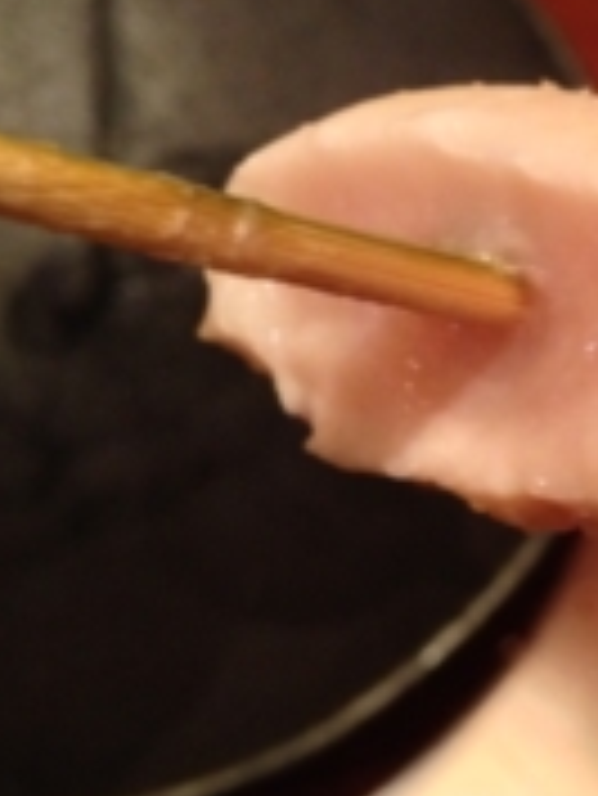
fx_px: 1817
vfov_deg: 24.6
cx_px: 607
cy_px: 306
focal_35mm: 79
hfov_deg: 18.2
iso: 400
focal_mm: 4.28
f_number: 2.4
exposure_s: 1/17
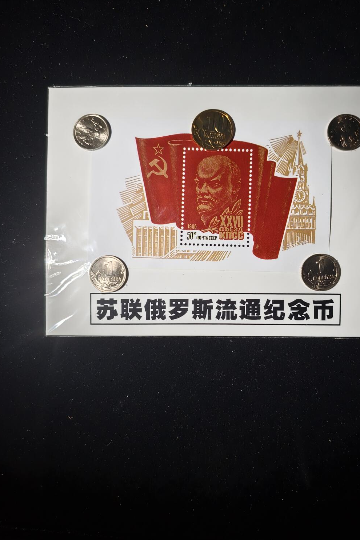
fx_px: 435
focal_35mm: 29
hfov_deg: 44.6
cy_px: 270
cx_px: 224
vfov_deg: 63.7
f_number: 1.57
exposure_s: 1/458
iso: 71
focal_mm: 5.6
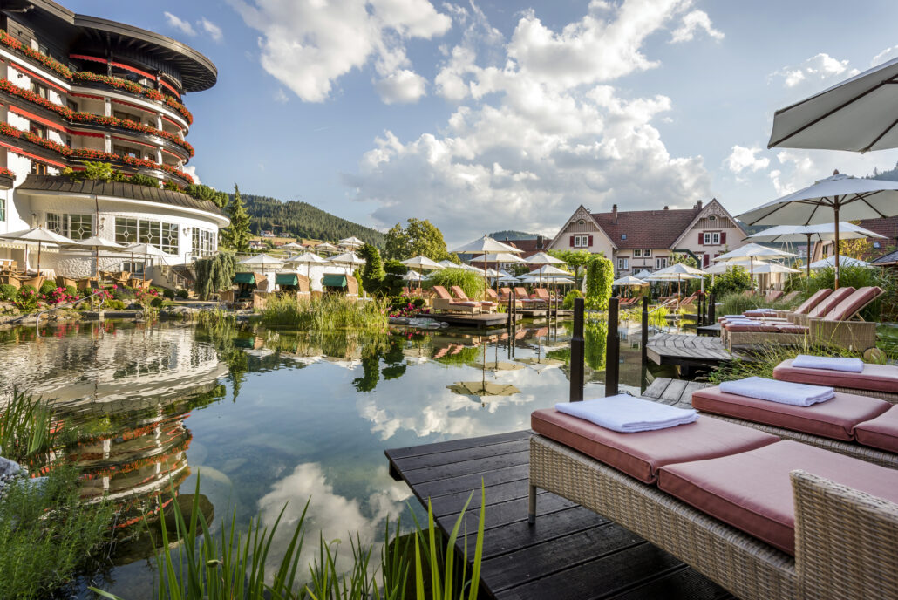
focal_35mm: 18
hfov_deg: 90.0
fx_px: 449
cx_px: 449
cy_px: 300
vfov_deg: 67.5
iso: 200
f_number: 13
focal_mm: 18
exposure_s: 1/100
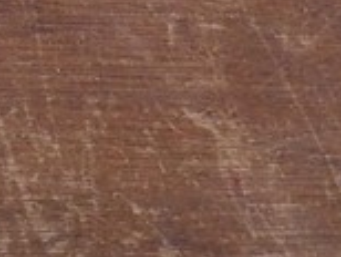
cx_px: -360
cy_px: -204
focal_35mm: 94
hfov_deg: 15.9
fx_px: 927
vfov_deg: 14.0
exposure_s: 1/60
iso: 320
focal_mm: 3.6
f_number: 2.8
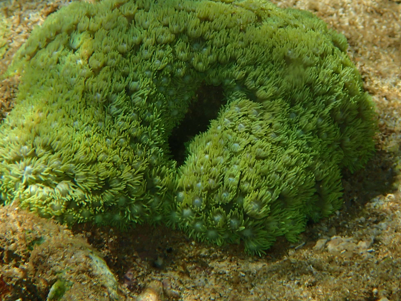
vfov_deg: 12.0
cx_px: 183
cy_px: 119
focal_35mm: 123
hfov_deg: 16.0
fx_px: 1425
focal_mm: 18
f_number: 6.3
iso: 100
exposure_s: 1/400
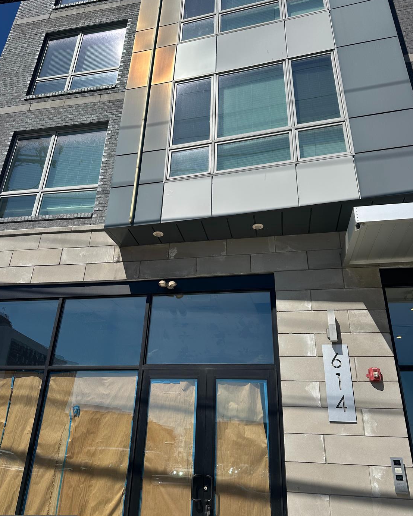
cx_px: 199
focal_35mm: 26
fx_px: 397
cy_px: 259
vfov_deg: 66.0
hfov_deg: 54.9
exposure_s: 1/8197
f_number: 1.78
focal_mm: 6.86
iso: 80
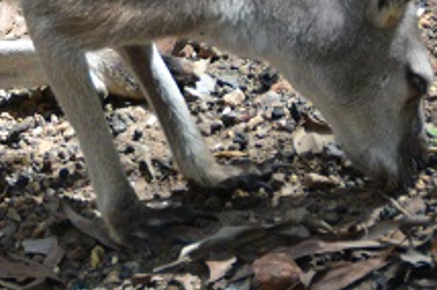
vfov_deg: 1.5
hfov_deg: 2.3
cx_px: -165
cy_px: -39
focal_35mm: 912
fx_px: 11054
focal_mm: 130
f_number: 5.6
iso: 800
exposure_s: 1/1000
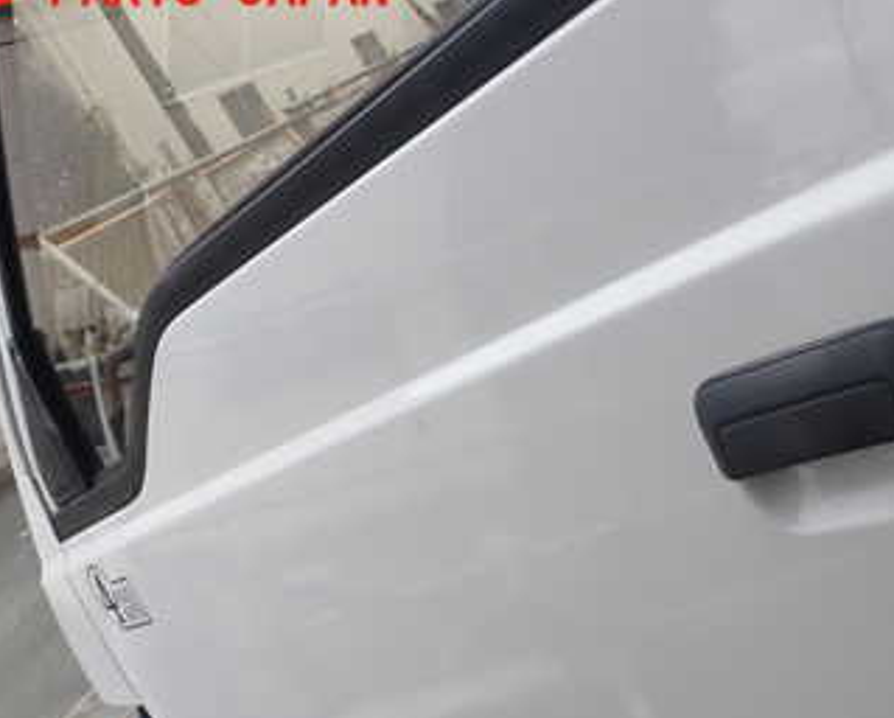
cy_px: 583
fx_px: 1457
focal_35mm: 55
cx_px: 720
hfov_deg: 33.1
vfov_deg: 27.1
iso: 100
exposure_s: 1/160
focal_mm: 5.4
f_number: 3.2
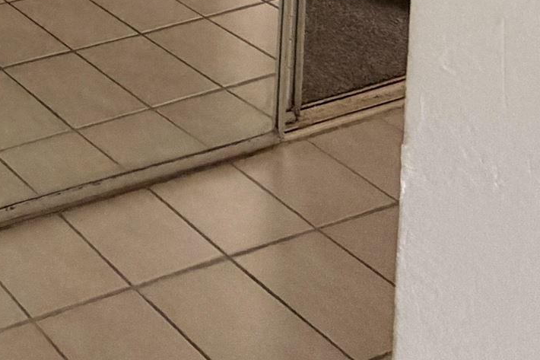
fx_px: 945
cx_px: -421
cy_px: -462
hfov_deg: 21.5
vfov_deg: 15.0
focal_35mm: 63
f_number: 2.2
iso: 200
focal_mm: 2.22
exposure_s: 1/121
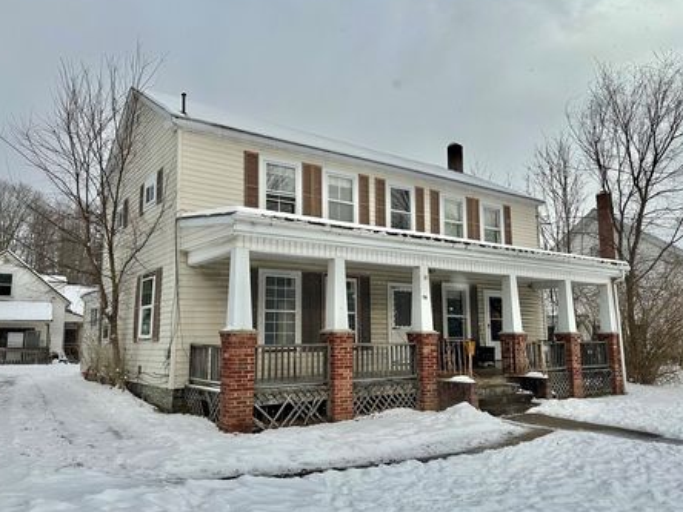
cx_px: 343
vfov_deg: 51.3
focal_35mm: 27
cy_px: 265
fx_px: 533
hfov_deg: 65.3
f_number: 1.78
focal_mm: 6.86
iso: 80
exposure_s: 1/5263
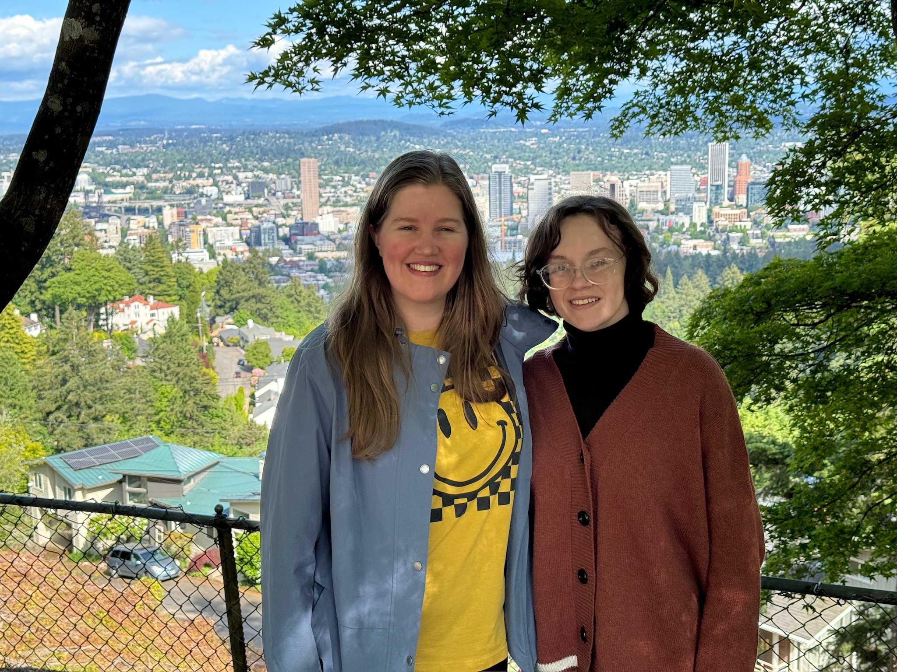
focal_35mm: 48
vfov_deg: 30.3
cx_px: 448
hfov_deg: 39.7
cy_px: 336
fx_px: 1244
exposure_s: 1/1172
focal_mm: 6.76
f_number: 1.78
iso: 64
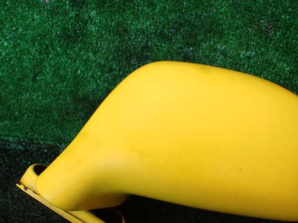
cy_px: 133
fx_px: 353
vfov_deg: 35.0
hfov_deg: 45.4
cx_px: 184
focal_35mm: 41
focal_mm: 5.4
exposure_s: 1/125
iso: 200
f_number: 2.3
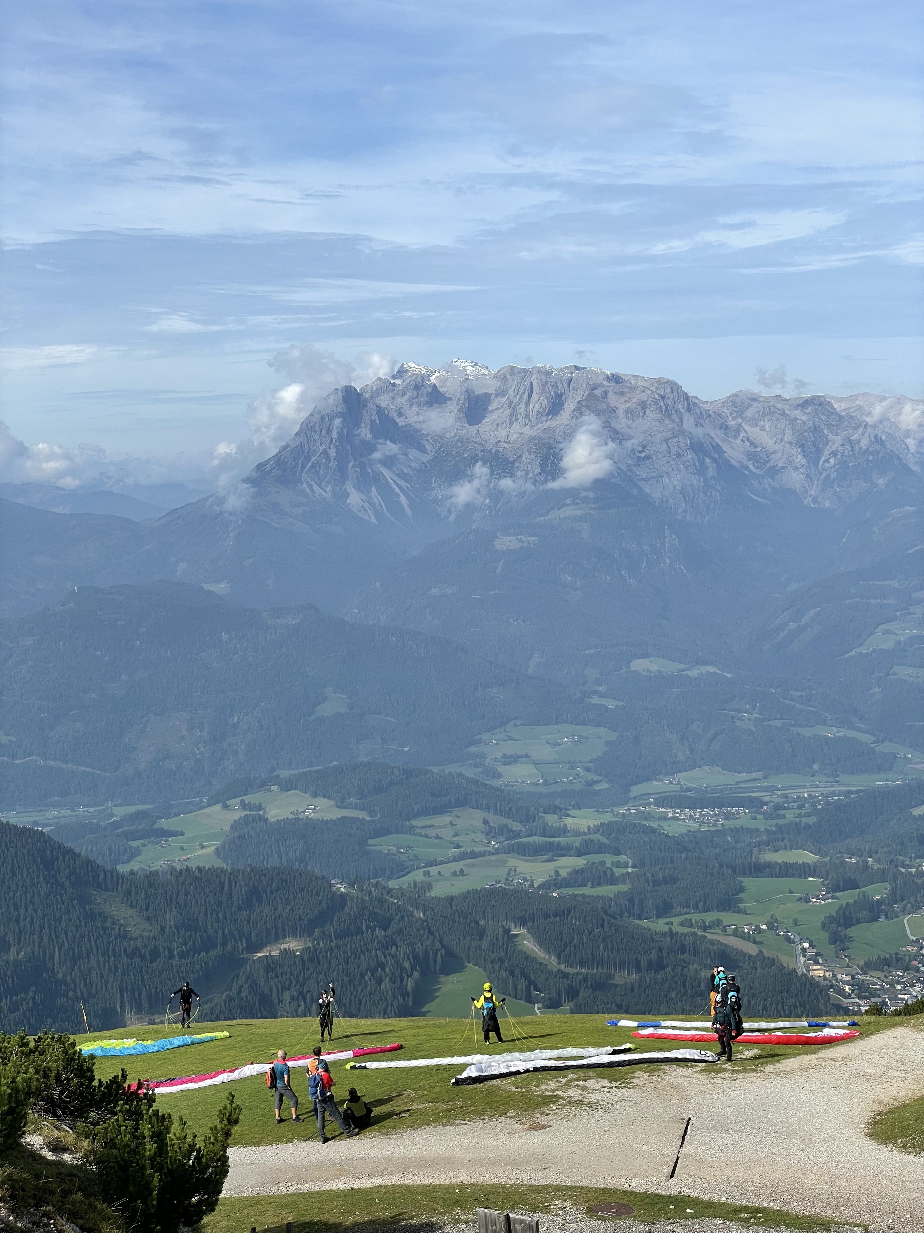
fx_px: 1851
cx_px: 462
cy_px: 616
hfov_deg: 28.0
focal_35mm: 52
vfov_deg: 36.8
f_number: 2
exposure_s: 1/1916
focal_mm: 6
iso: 25
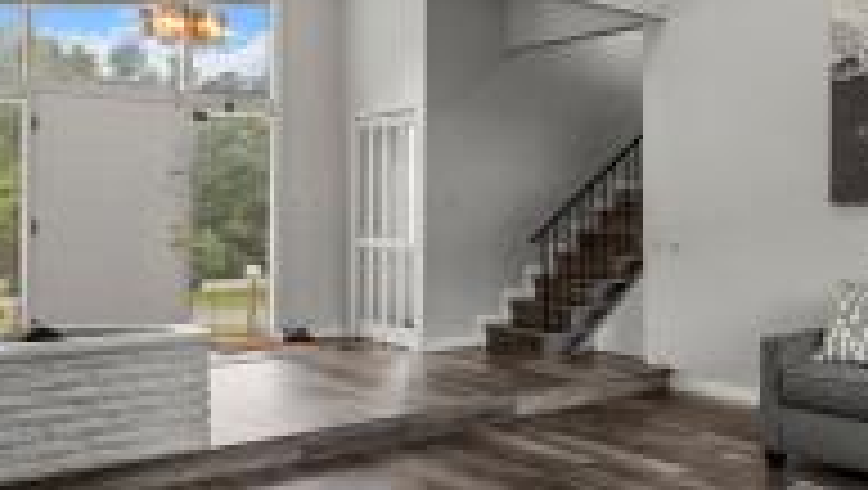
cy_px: 234
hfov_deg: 43.0
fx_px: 898
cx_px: 899
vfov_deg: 30.5
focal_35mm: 39
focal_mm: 16
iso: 400
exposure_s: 1/6
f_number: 8
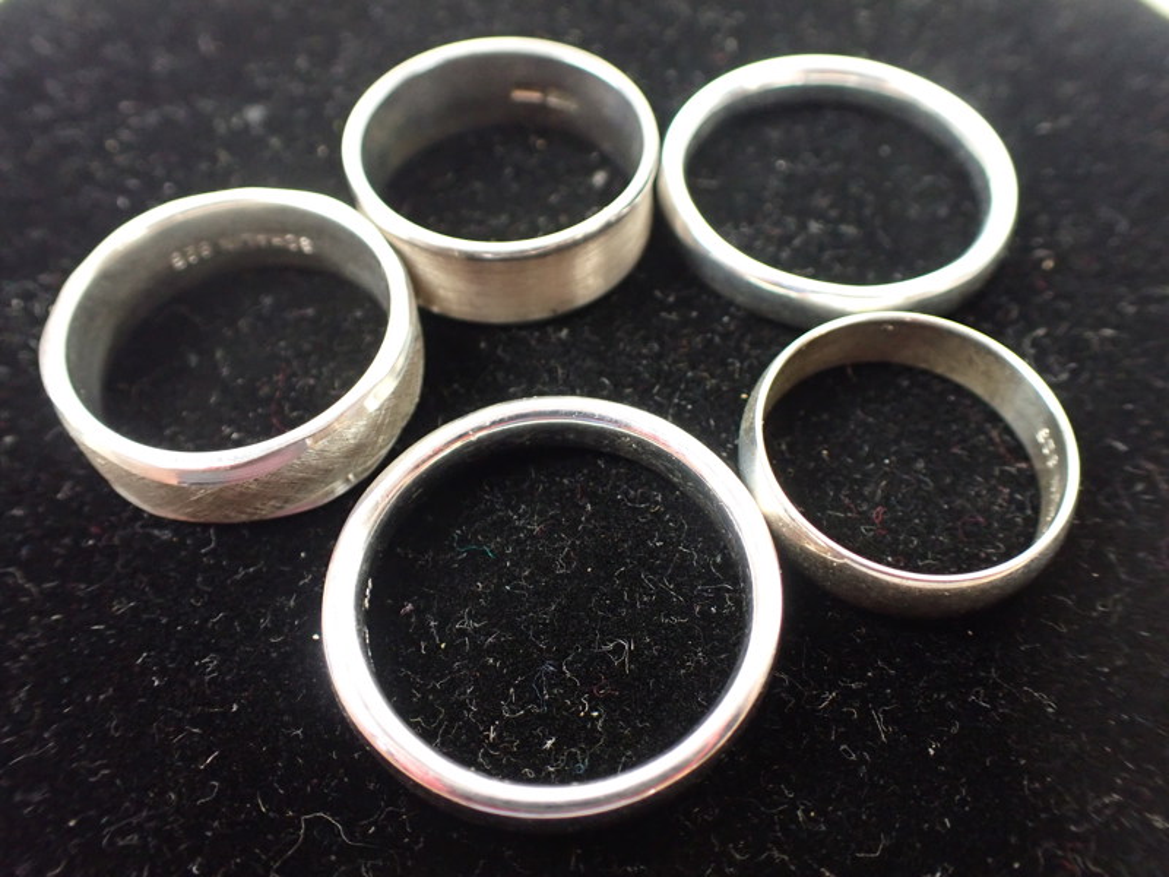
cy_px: 438
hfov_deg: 60.0
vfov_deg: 46.8
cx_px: 584
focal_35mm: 30
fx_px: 1013
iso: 800
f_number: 2.3
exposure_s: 1/50
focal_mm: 5.4
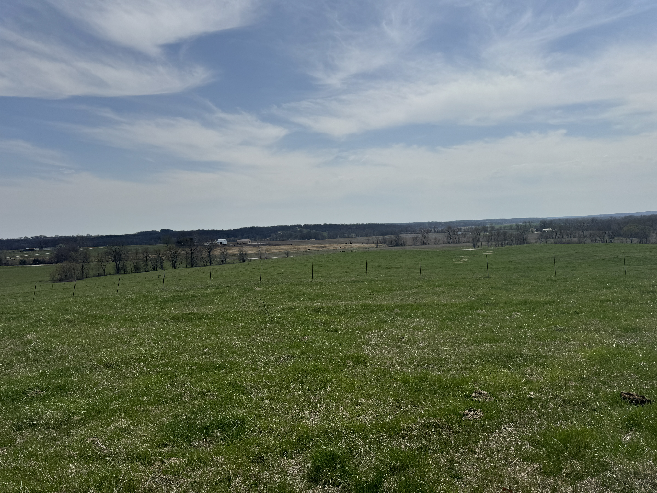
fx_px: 456
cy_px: 246
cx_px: 328
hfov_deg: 71.6
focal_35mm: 24
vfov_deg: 56.8
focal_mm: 6.76
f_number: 1.78
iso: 80
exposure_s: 1/12346
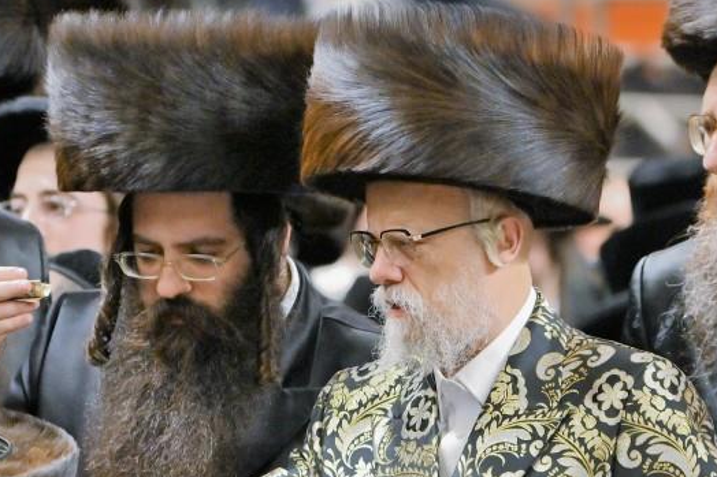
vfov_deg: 2.9
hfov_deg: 4.4
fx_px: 9337
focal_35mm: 469
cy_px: 335
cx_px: 379
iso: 1250
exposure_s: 1/200
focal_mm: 160
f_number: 2.8
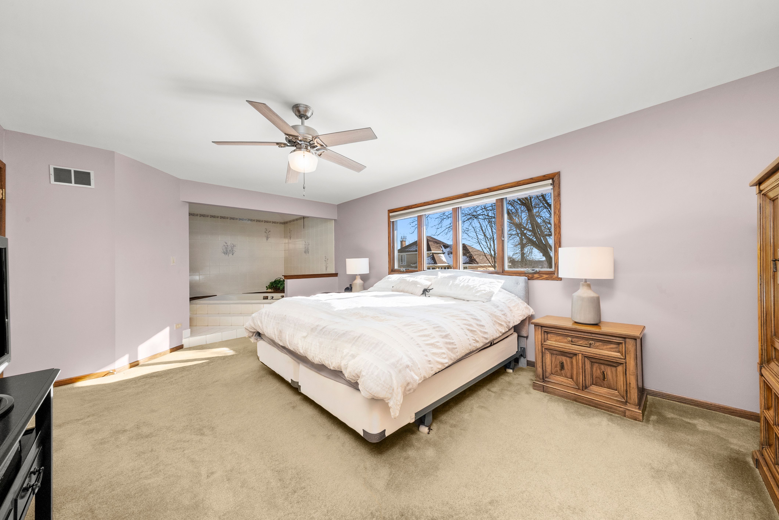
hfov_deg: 112.6
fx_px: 260
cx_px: 390
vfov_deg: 90.1
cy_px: 260
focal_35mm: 12
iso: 1250
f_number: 13
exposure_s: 1/25
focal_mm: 12
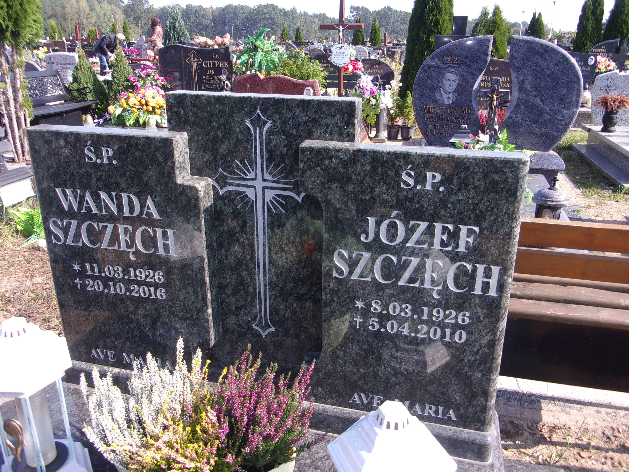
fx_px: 509
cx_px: 314
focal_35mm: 28
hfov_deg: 63.4
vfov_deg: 49.7
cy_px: 236
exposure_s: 1/200
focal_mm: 5.1
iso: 80
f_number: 3.9
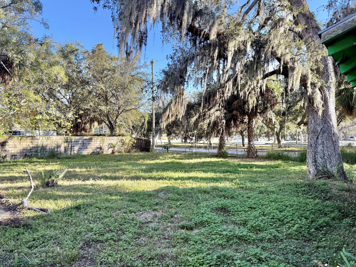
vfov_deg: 54.9
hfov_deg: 69.4
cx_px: 173
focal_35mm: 25
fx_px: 257
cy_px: 129
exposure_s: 1/931
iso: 100
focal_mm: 6.76
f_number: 1.78
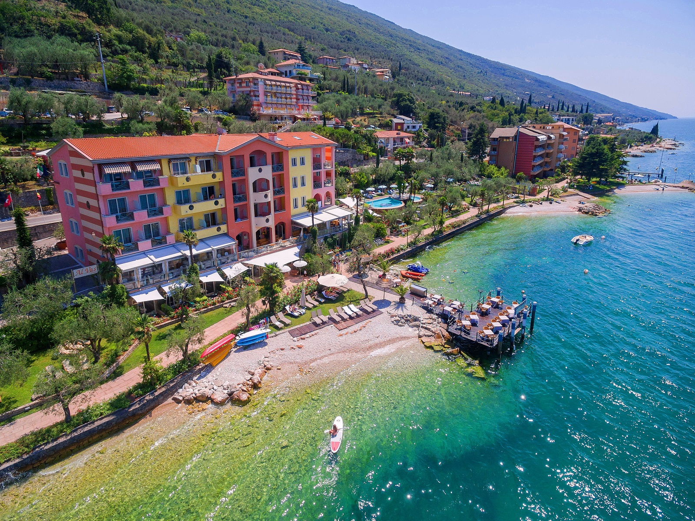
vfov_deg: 65.9
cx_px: 348
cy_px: 260
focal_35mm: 20
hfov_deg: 81.8
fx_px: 401
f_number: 2.8
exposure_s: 1/1000
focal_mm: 3.61
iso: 100
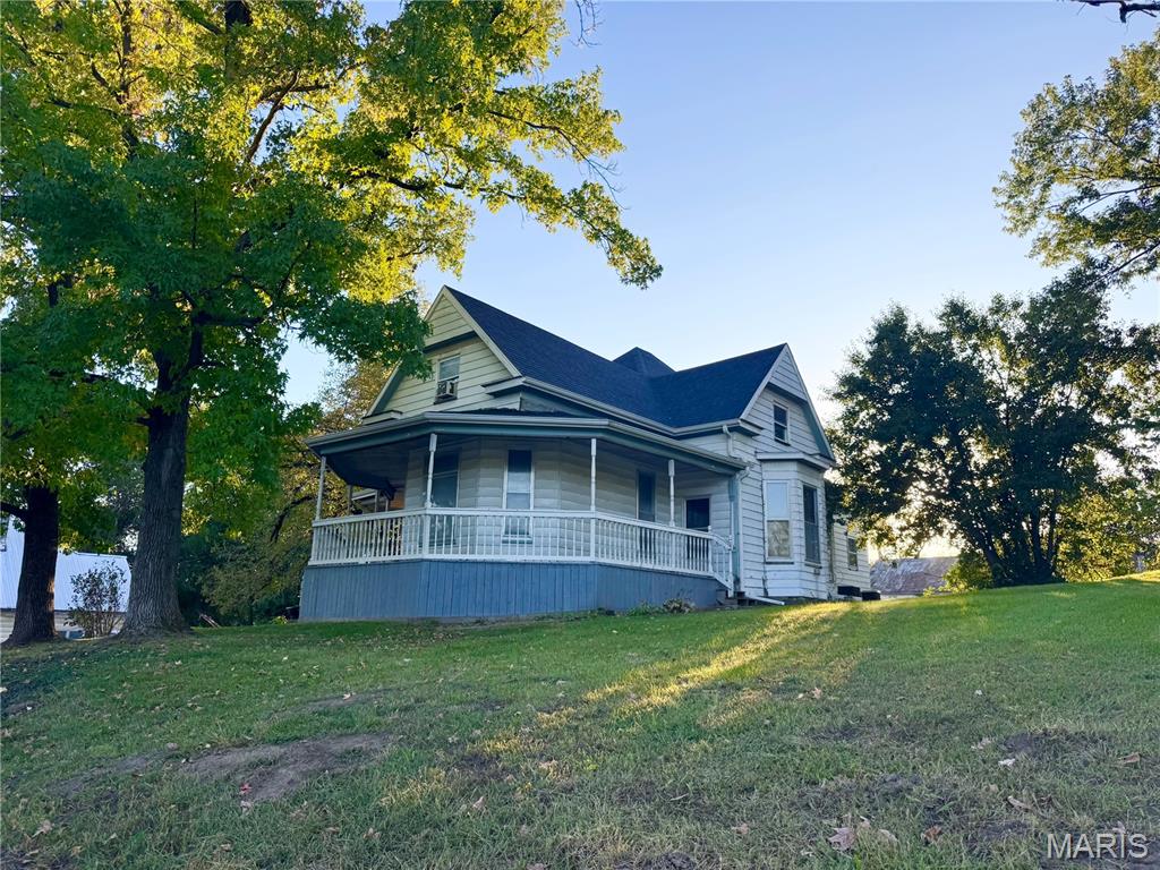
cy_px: 435
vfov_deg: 56.8
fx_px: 804
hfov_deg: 71.6
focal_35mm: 24
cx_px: 580
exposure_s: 1/1721
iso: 80
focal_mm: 6.76
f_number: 1.78
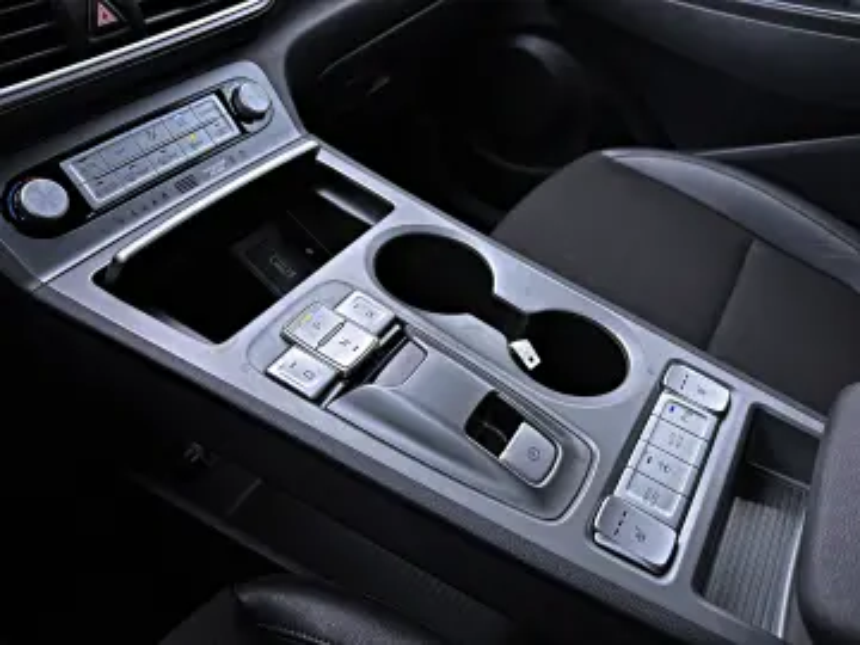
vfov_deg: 56.8
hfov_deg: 71.6
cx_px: 430
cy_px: 322
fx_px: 596
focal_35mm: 24
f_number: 1.78
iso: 400
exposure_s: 1/57
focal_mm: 6.76
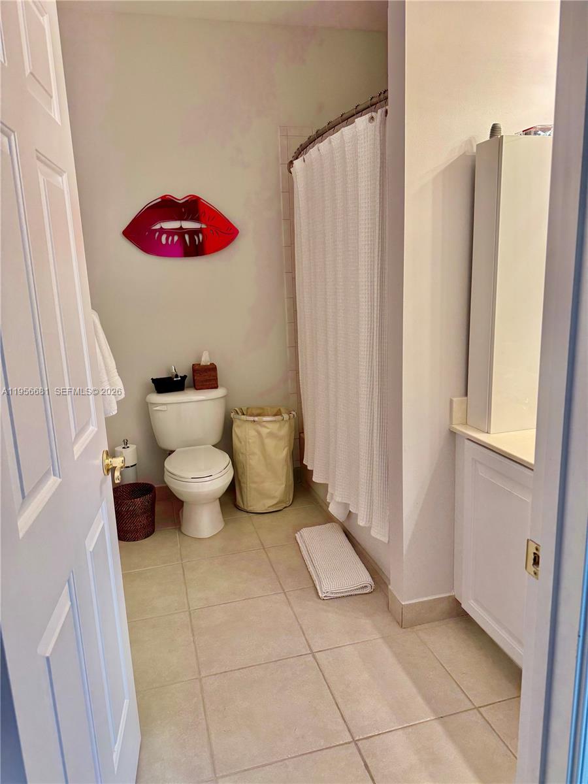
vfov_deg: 71.6
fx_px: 544
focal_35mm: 24
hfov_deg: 56.8
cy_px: 392
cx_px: 294
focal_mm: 6.76
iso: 125
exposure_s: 1/60
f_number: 1.78
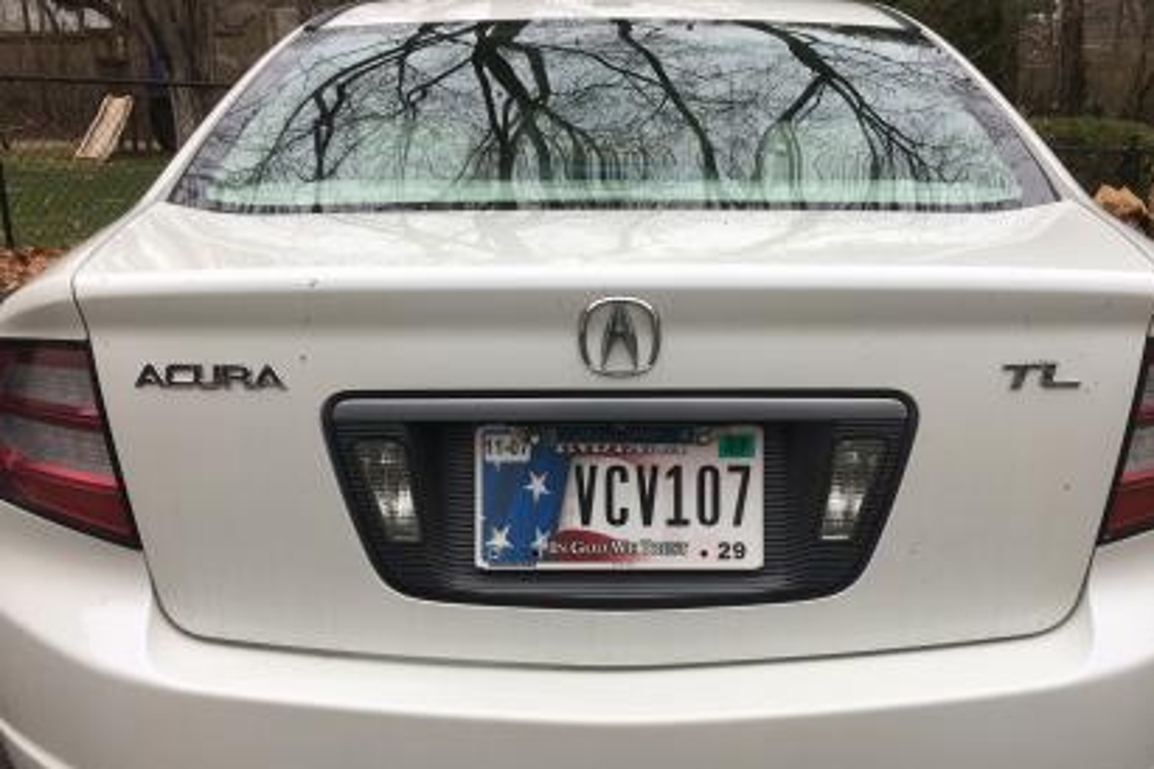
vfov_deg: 35.8
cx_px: 618
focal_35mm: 37
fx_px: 1186
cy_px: 463
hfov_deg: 51.8
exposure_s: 1/120
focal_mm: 4.15
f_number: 2.2
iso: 25
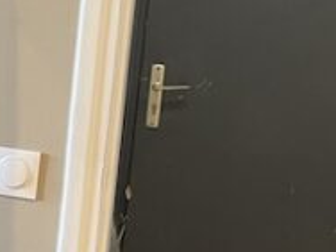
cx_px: -263
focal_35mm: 106
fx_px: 1029
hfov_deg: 15.9
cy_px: 97
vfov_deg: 14.0
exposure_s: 1/50
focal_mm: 5.1
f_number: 1.6
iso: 64
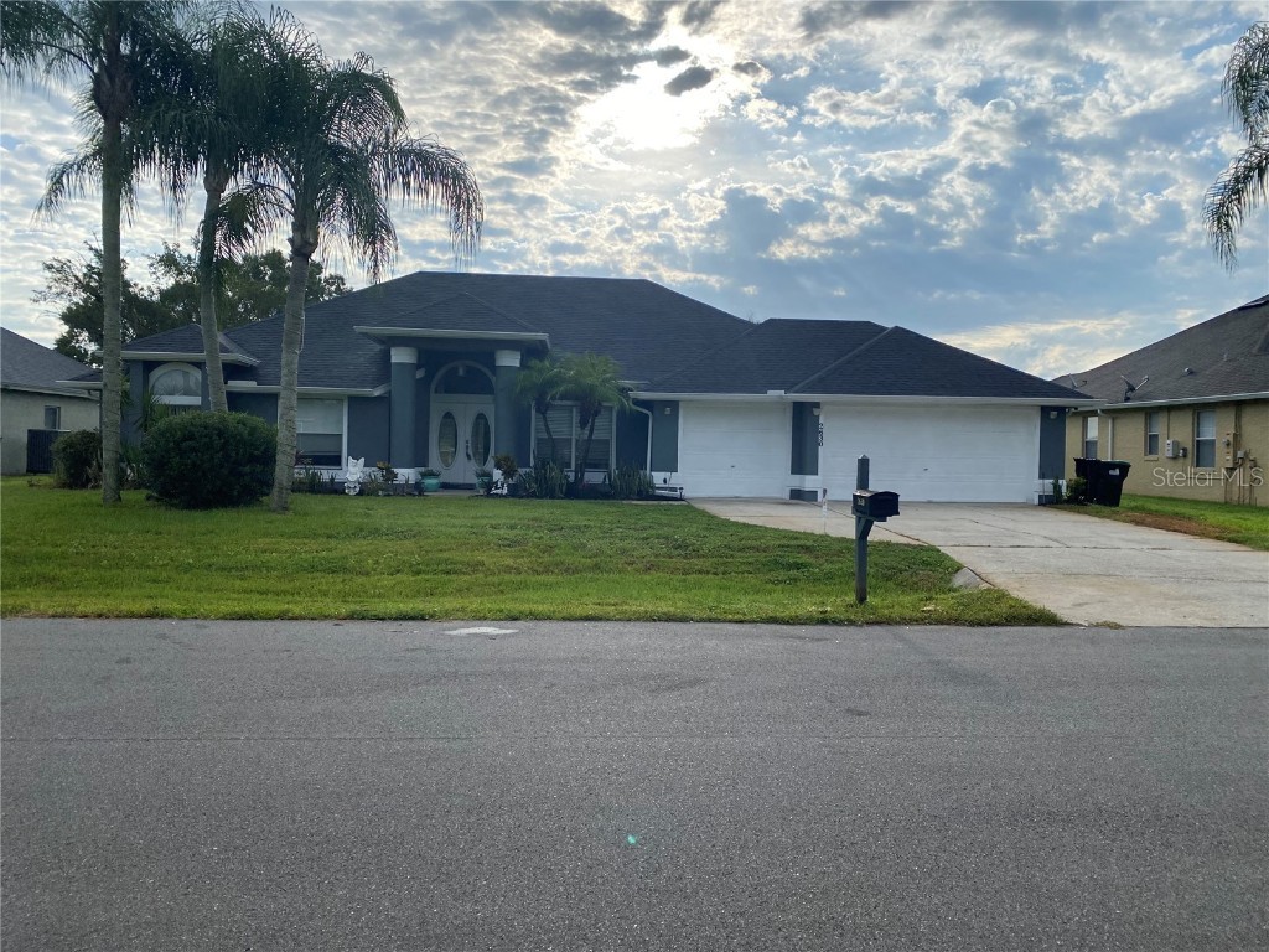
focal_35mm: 26
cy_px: 476
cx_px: 634
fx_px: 953
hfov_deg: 67.3
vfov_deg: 53.1
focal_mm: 4.25
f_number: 1.8
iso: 32
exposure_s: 1/4274
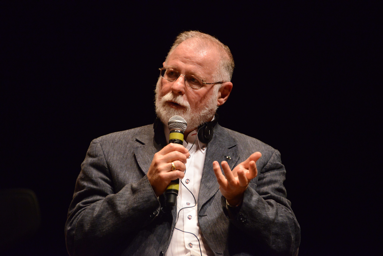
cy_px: 128
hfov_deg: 6.9
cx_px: 192
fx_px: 3192
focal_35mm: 300
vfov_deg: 4.6
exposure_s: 1/80
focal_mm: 300
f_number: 5.6
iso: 6400
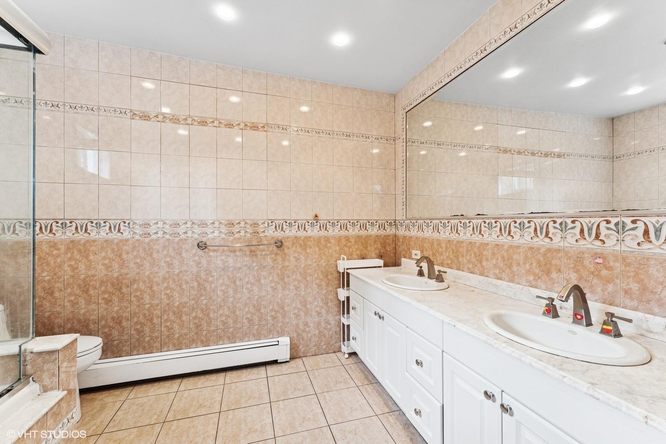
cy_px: 222
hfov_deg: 104.3
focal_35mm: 14
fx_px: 259
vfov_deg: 81.2
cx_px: 333
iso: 125
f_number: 11
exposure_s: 1/1.67
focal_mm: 14
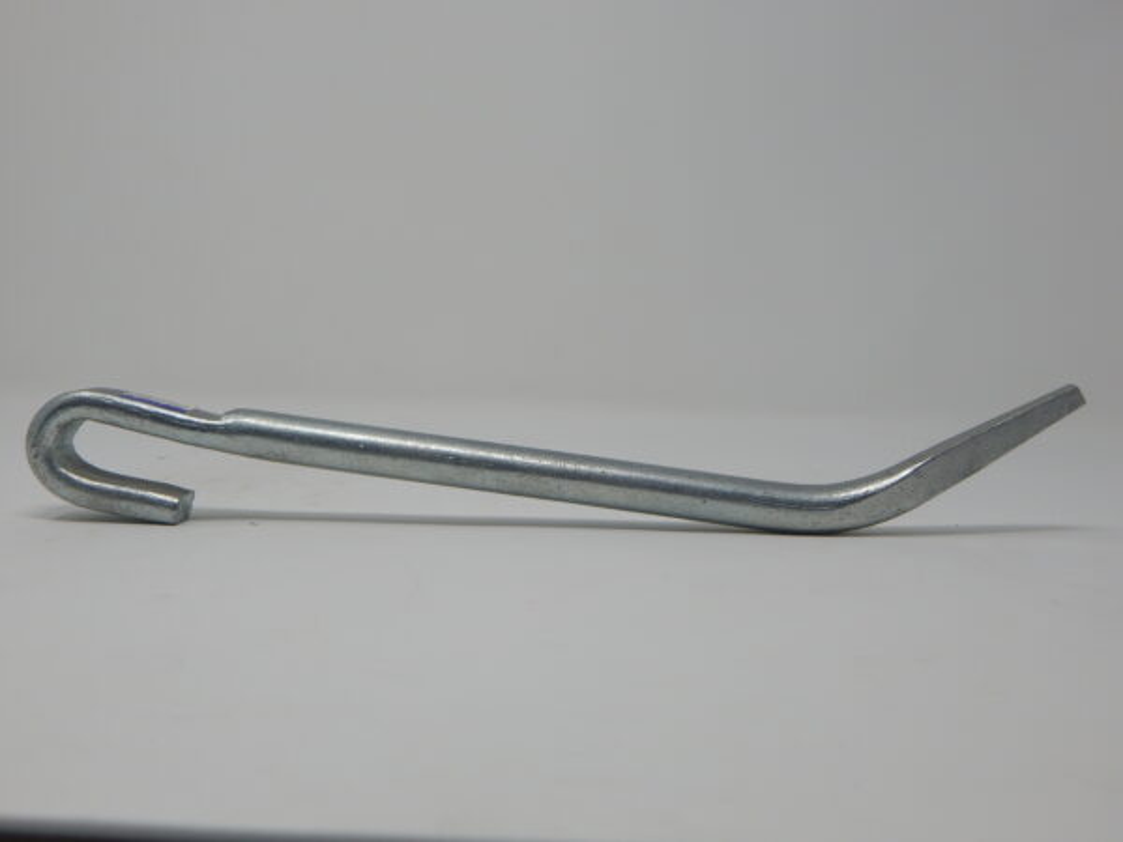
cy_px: 421
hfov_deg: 49.0
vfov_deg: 37.7
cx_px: 562
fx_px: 1233
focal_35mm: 38
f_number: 3.4
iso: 125
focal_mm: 6.8
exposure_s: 1/160
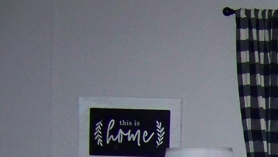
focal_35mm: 140
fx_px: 1032
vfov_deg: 8.3
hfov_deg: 14.0
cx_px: 459
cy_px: 310
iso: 200
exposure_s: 1/30
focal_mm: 5.85
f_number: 2.8
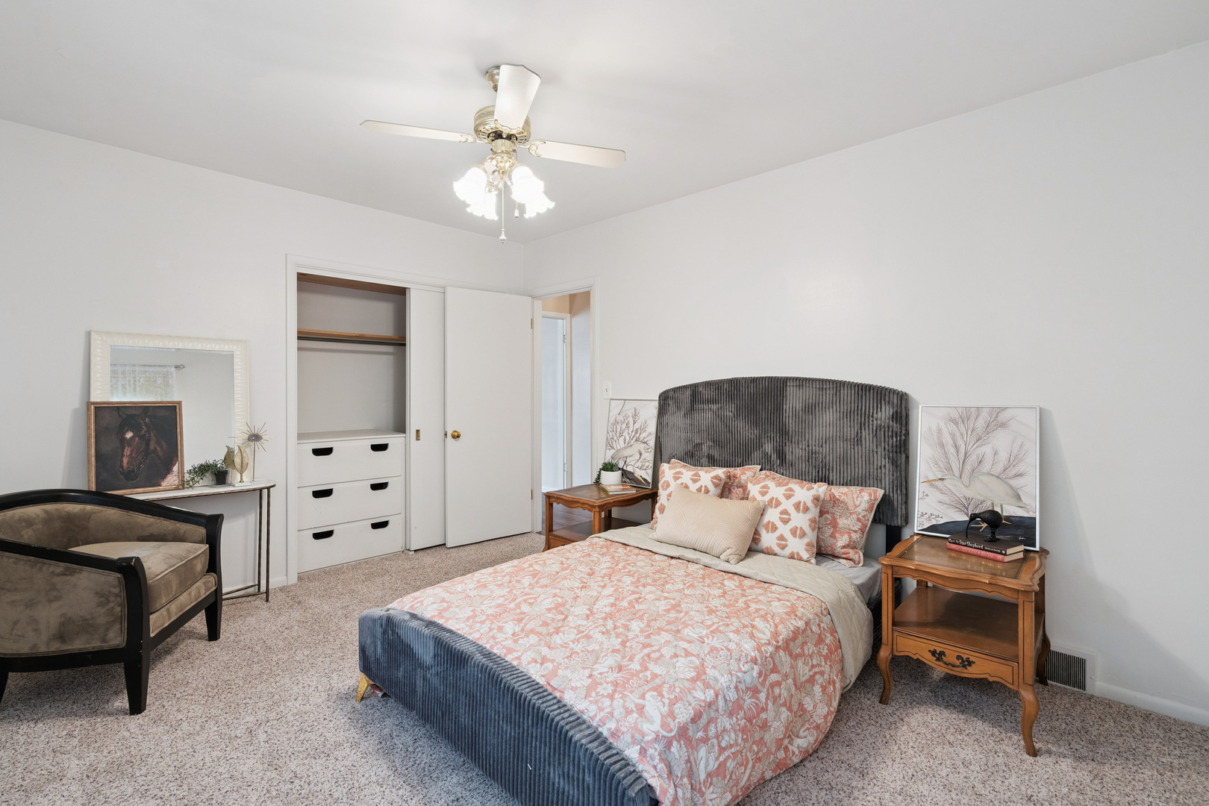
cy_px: 403
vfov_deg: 73.7
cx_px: 604
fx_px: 537
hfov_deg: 96.7
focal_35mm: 16
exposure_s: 1/8
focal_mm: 16
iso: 500
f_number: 9
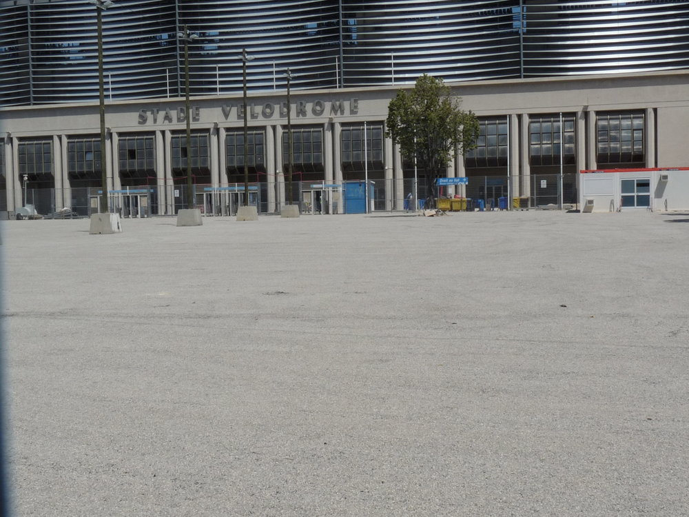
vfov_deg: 31.5
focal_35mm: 46
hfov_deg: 41.2
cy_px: 258
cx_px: 344
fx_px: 916
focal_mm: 5.9
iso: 100
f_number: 8
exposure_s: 1/500
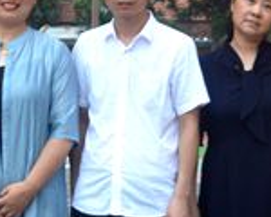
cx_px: 139
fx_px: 2045
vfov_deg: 6.1
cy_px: 21
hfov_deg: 7.6
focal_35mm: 255
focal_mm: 34
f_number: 4.8
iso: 400
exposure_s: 1/100
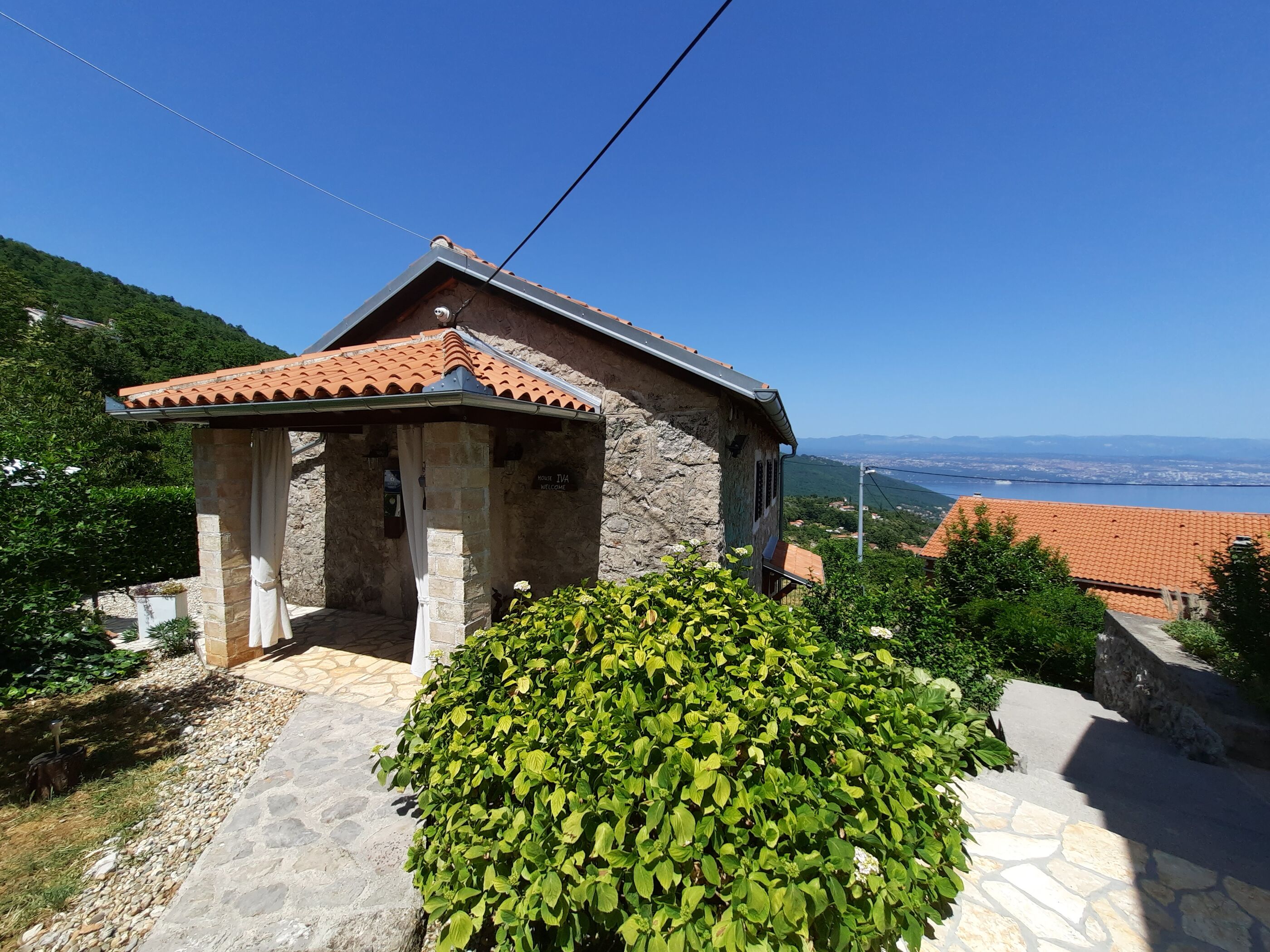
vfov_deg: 89.9
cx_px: 635
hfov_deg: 106.2
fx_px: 477
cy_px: 476
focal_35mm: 13
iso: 40
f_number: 2.2
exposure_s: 1/1570
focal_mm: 1.74
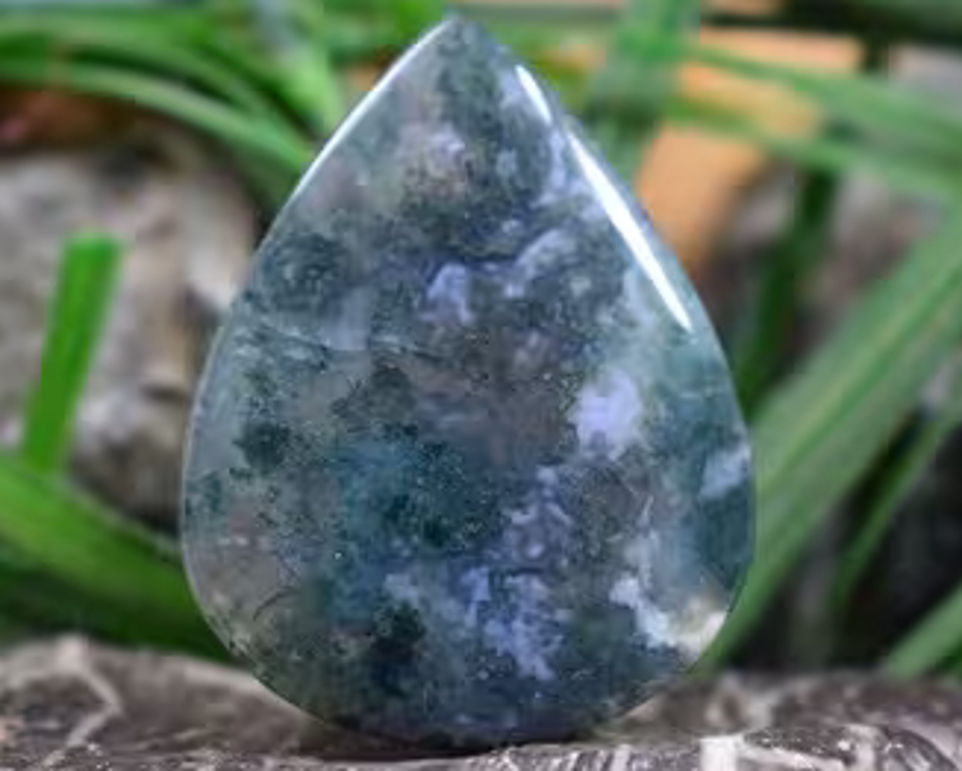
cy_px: 388
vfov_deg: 16.3
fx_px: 2694
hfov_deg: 20.2
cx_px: 441
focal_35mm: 95
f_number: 5.6
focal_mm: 55
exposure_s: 1/60
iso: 1400
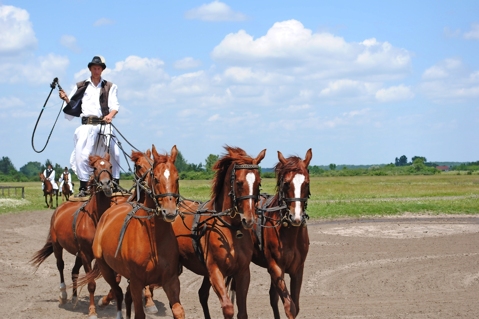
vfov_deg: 17.3
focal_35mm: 79
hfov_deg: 25.7
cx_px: 239
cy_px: 161
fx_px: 1051
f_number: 8
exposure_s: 1/250
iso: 100
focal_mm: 52
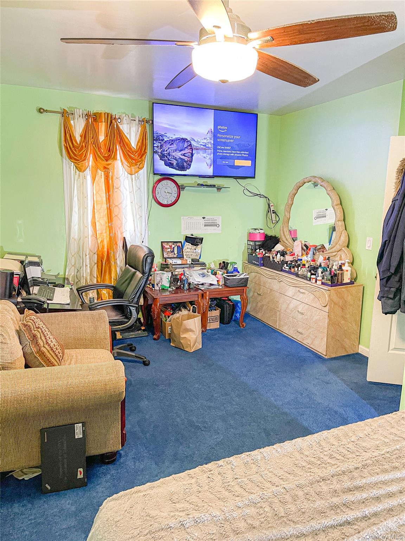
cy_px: 270
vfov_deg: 67.3
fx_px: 406
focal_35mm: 26
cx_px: 202
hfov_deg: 53.1
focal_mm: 5.1
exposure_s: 1/40
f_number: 1.6
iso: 400
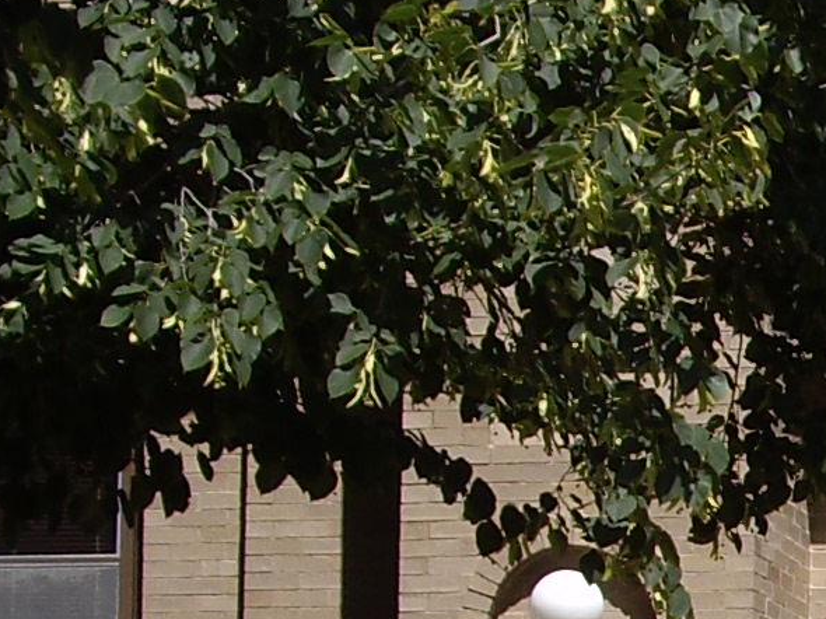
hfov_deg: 8.1
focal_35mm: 235
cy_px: 933
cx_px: 1599
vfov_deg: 6.2
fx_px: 5605
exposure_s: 1/160
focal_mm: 7.9
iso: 64
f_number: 8
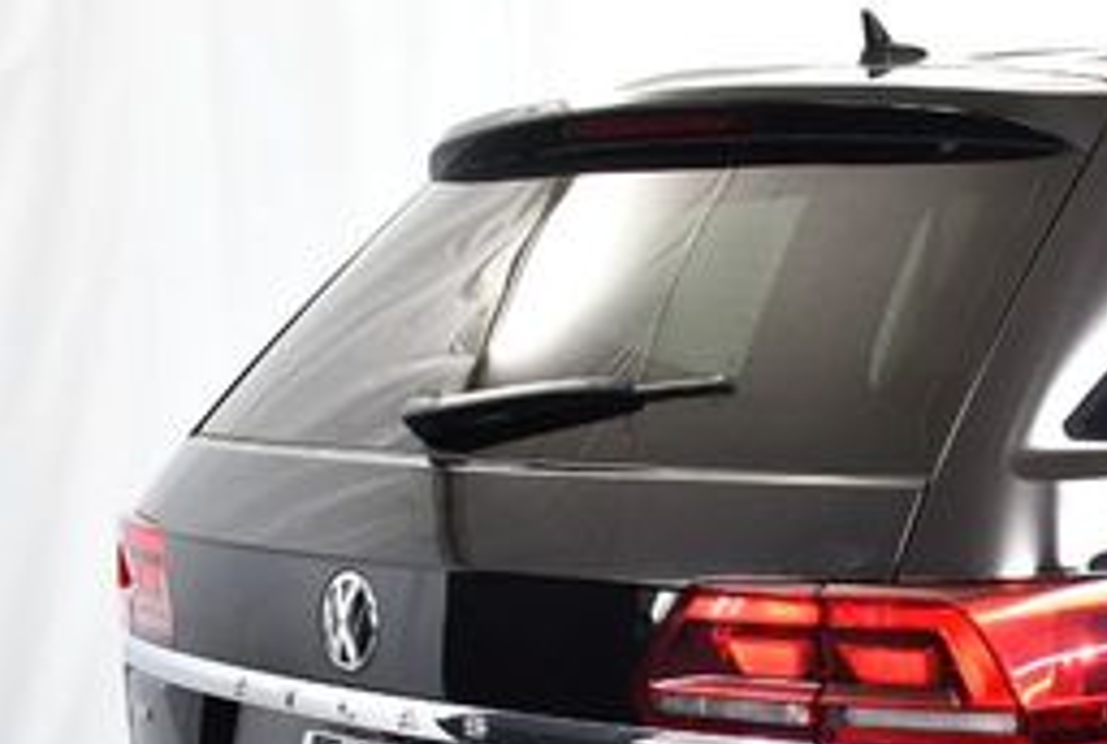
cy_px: 755
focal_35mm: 90
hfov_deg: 21.1
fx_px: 2774
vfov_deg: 15.0
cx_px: 1306
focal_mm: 18
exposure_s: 1/125
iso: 1100
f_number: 3.5
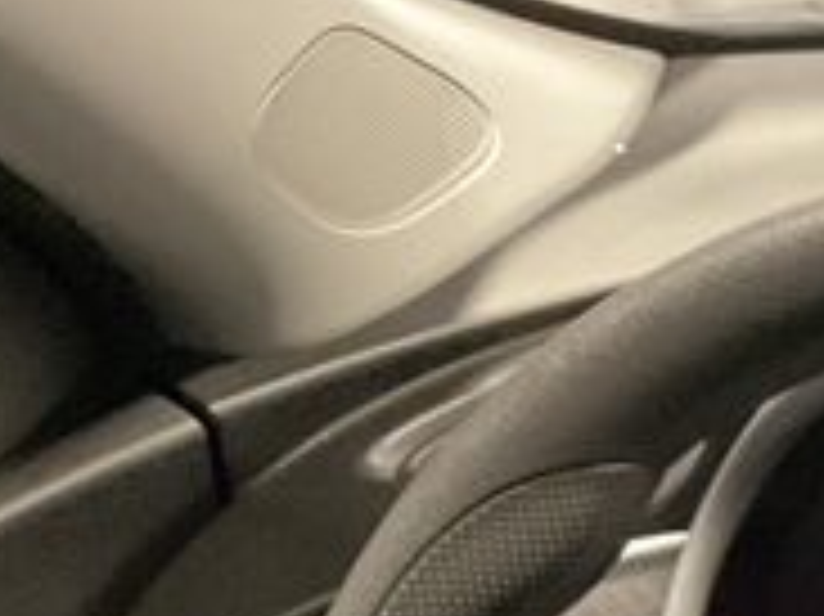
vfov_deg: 9.0
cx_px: 2130
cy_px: 1367
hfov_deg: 10.6
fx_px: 3616
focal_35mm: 152
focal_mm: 3
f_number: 1.8
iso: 320
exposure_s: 1/25
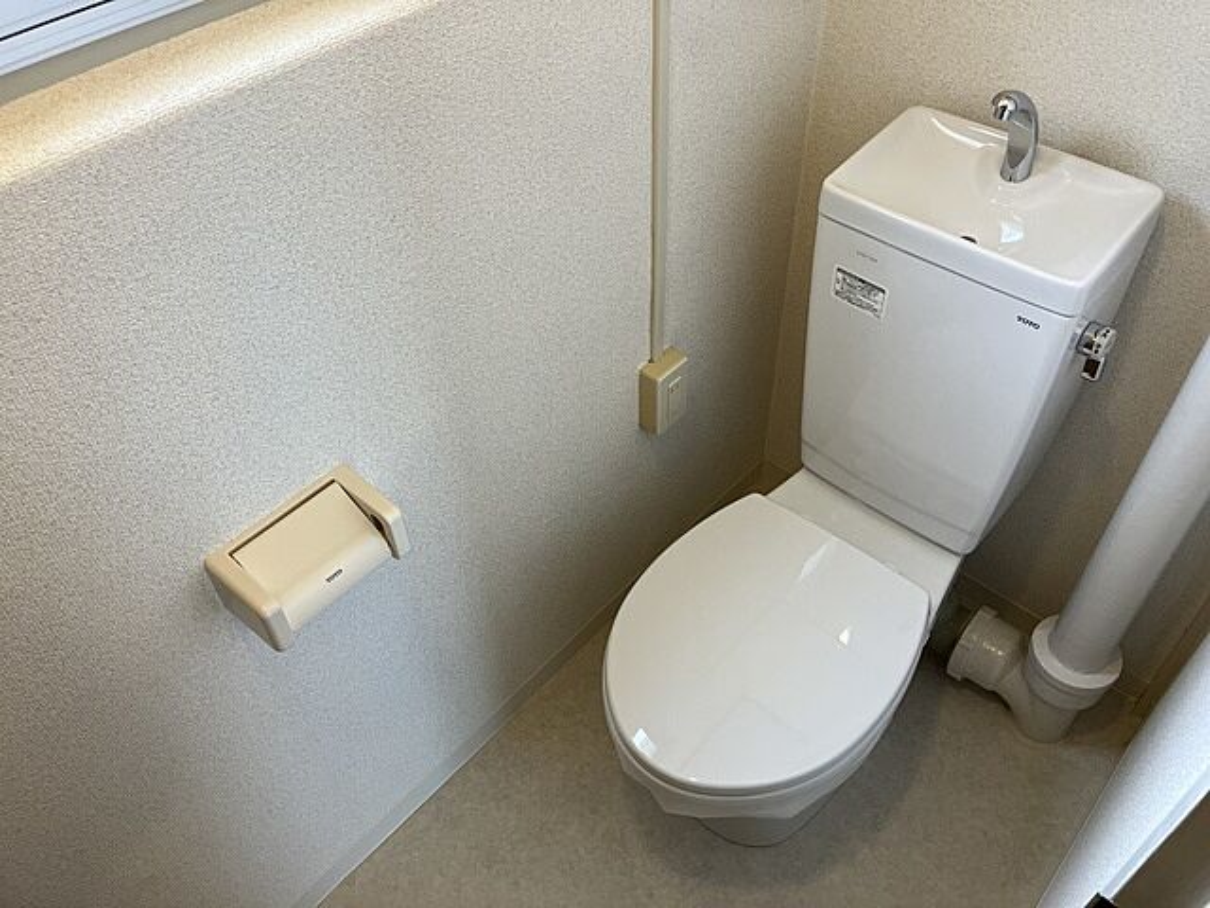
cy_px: 454
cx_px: 605
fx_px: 979
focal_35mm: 28
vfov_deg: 49.7
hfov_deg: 63.4
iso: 80
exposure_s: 1/103
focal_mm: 3.99
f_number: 1.8
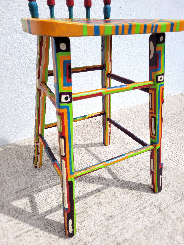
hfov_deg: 53.1
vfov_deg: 67.3
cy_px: 122
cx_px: 92
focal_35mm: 26
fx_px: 184
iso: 40
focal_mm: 5.4
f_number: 1.8
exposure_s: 1/2730
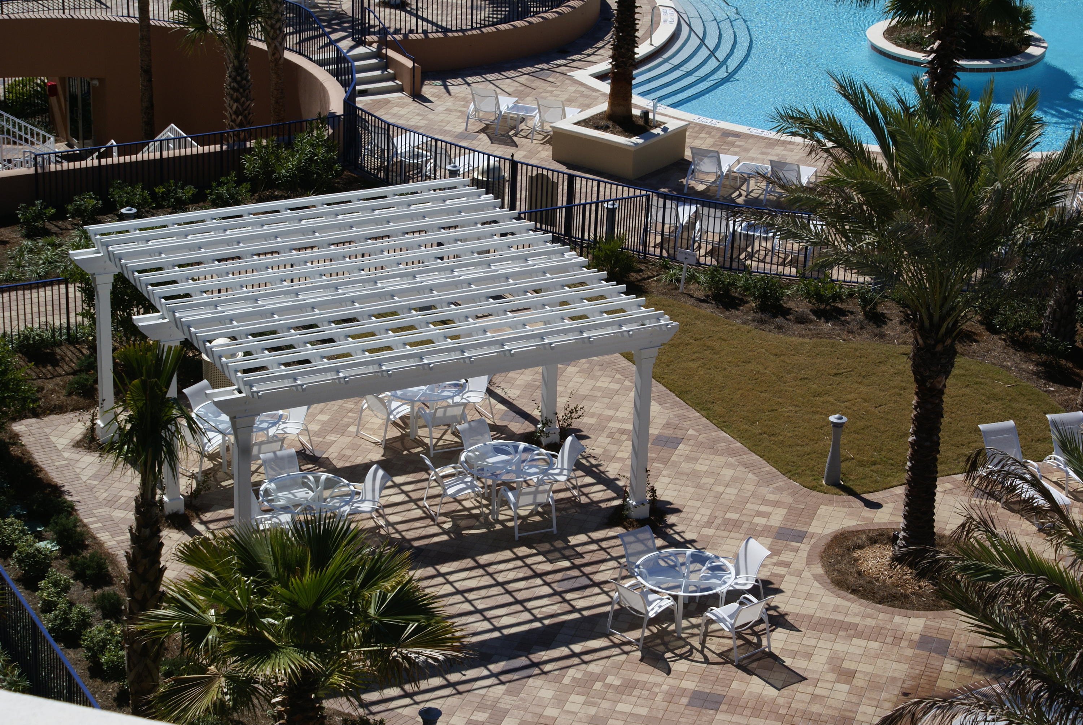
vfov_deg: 15.2
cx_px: 542
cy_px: 362
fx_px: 2711
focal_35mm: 90
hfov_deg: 22.6
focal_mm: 60
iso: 100
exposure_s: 1/250
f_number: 13
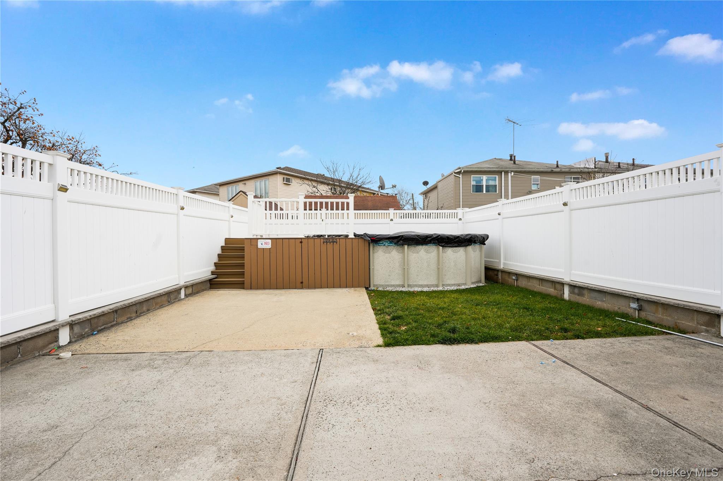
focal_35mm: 14
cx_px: 362
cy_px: 240
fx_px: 281
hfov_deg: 104.3
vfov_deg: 81.2
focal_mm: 14
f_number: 9
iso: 200
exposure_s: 1/125
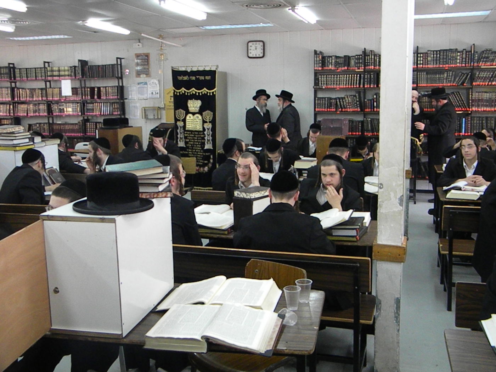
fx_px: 516
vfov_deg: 39.7
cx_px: 248
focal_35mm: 36
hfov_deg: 51.4
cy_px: 186
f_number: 3.7
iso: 911
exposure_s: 1/93.1
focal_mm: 6.4
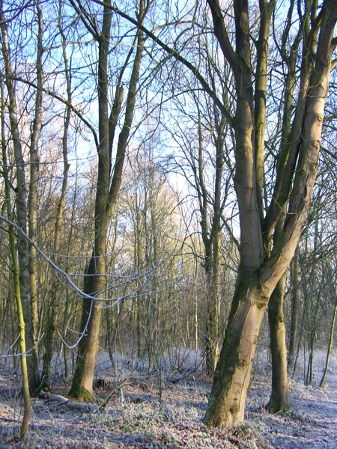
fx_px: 493
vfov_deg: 49.0
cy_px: 224
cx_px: 168
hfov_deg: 37.7
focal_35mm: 38
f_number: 2.8
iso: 64
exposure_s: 1/60
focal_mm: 6.3
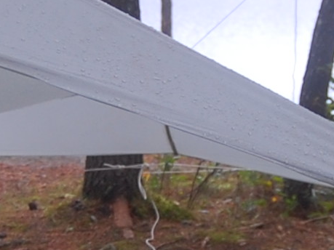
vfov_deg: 6.8
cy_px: 161
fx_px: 2095
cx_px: 126
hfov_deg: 9.1
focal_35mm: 217
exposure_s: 1/40
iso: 200
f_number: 3.8
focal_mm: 23
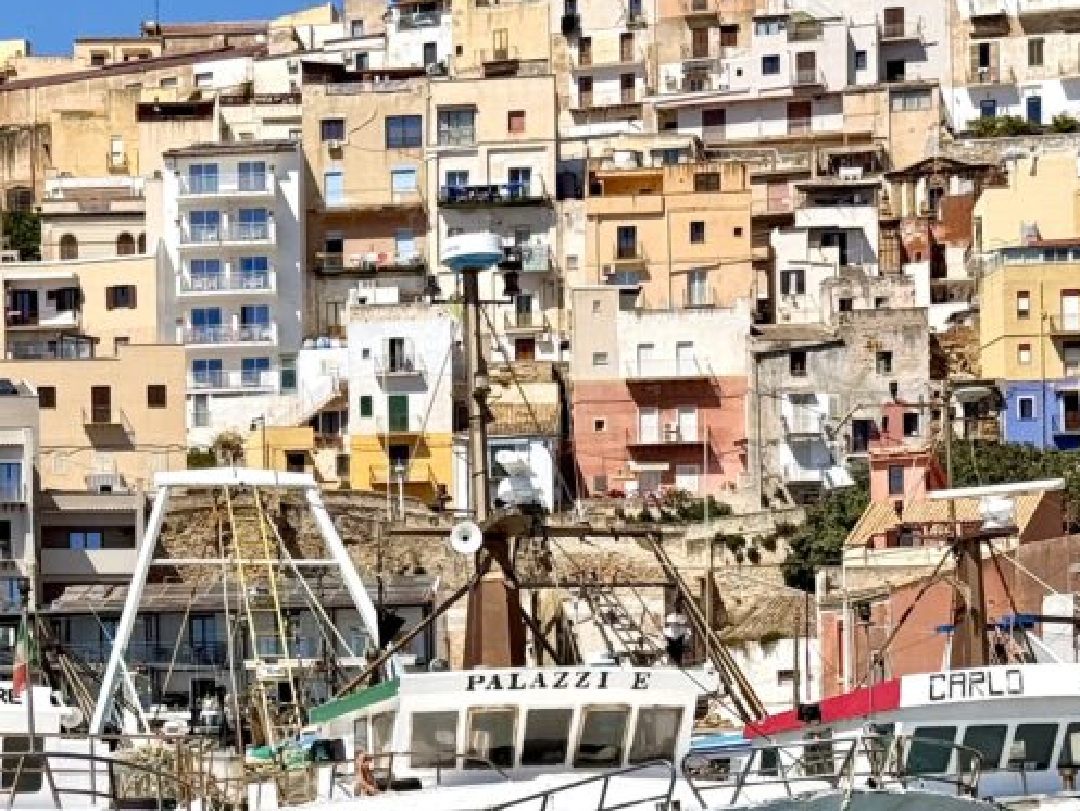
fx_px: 3433
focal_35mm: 110
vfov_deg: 13.4
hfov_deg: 17.5
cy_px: 662
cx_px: 56
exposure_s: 1/9901
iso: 64
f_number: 1.78
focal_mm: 6.76
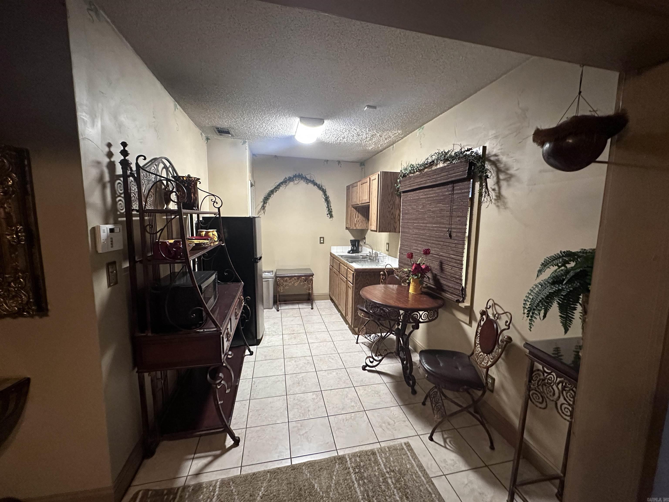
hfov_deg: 102.1
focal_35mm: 14
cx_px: 334
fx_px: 271
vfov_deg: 85.7
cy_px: 251
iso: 640
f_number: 2.2
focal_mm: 2.22
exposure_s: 1/60
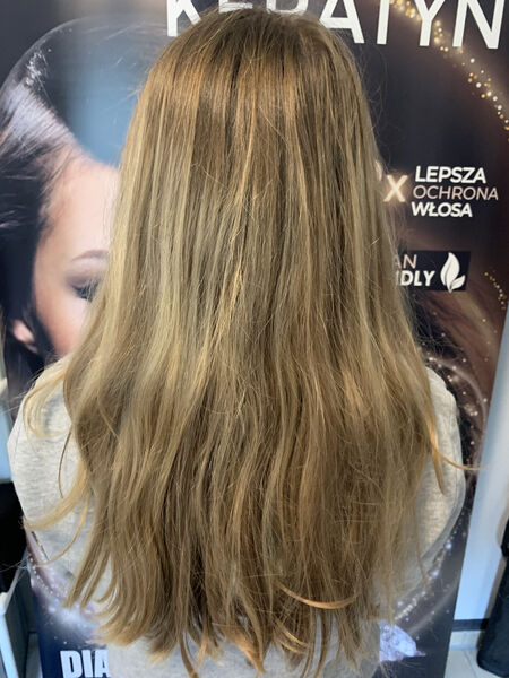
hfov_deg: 53.1
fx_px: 510
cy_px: 339
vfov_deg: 67.3
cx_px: 254
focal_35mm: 26
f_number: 1.8
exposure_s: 1/25
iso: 320
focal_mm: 4.25
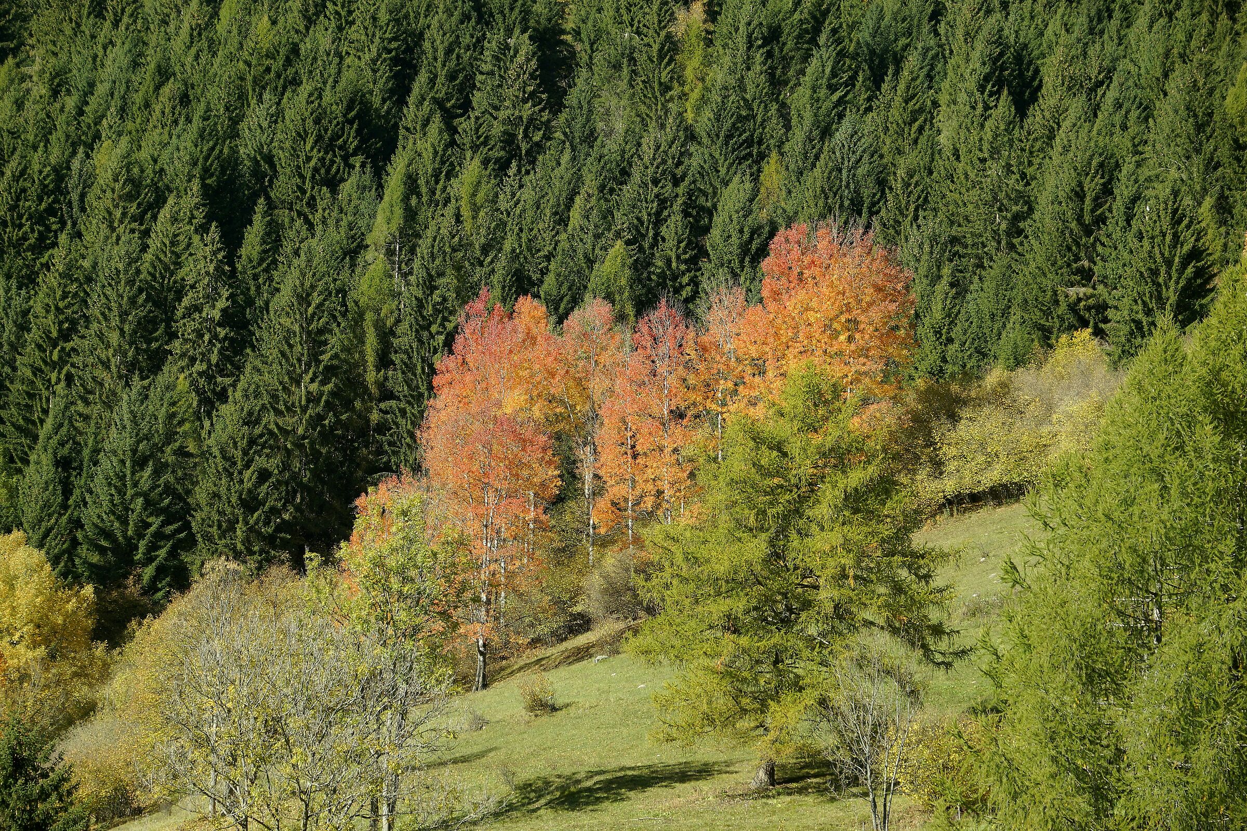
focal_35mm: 120
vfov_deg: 11.4
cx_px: 624
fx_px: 4156
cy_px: 416
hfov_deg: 17.1
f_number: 6.3
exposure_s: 1/250
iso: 100
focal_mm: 80
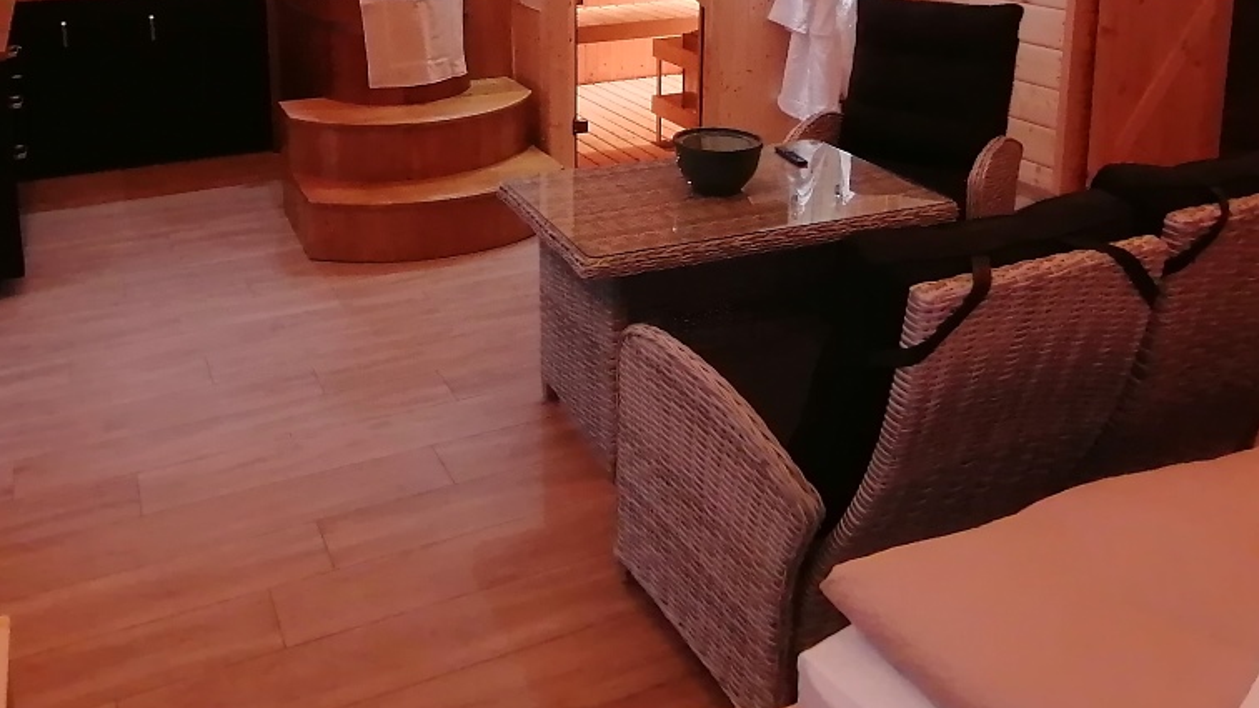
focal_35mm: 32
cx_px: 508
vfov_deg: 33.4
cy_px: -6
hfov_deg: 60.5
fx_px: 1068
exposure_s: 1/33.3
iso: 200
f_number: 2.4
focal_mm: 2.7
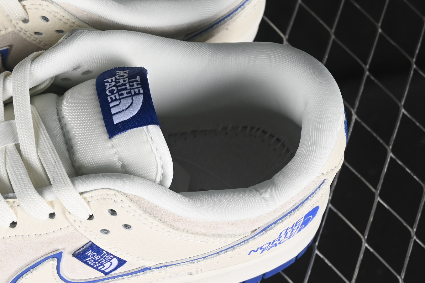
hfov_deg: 13.1
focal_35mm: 154
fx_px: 1818
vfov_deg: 8.9
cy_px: 104
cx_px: -9
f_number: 7.1
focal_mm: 50
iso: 160
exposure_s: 1/80
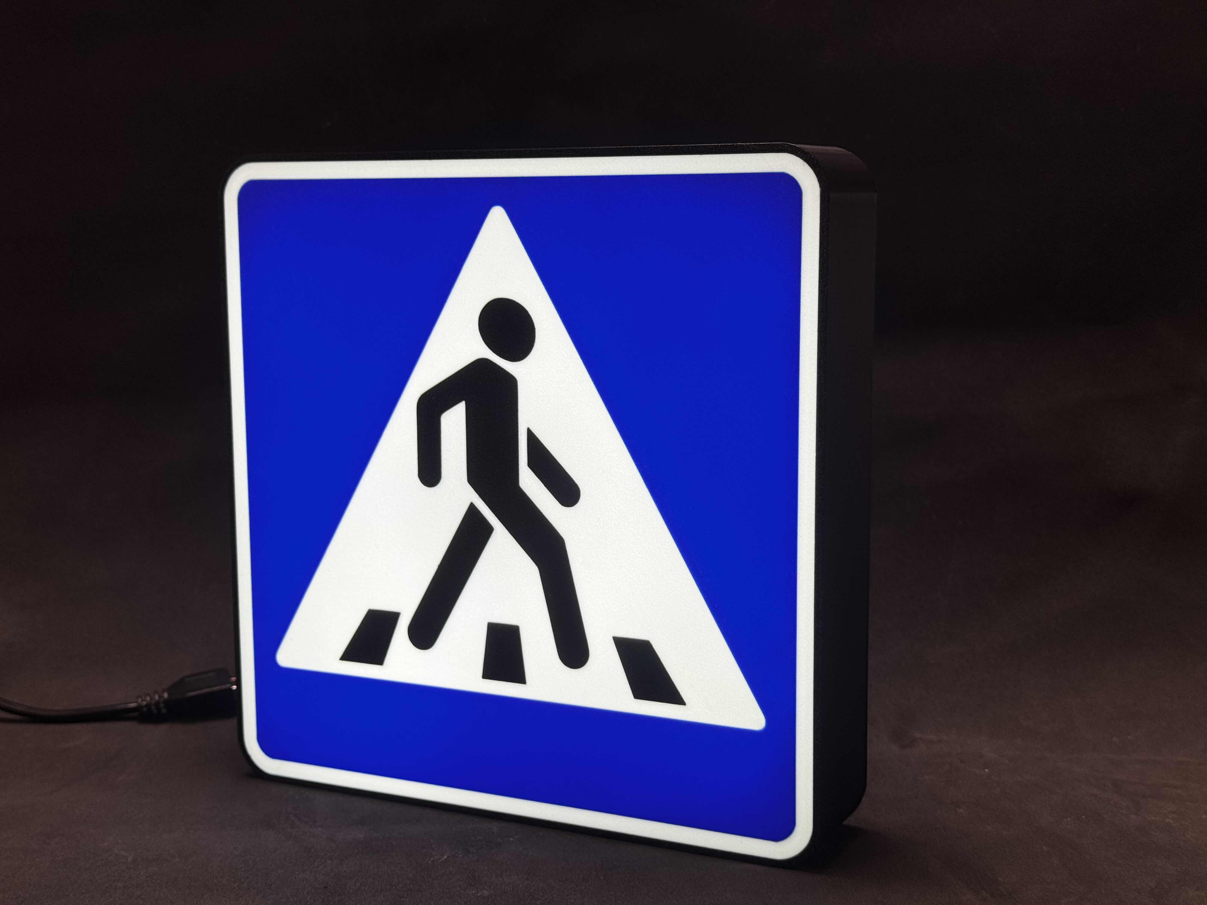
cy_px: 452
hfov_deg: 39.7
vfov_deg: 30.3
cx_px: 604
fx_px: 1674
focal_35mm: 48
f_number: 1.78
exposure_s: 1/157
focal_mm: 6.76
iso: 64
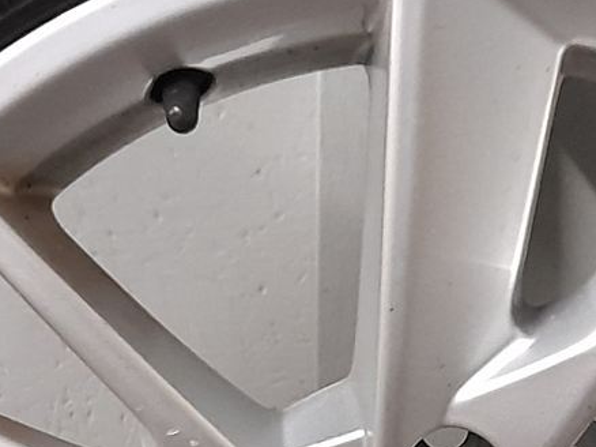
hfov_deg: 16.7
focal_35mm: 117
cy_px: 563
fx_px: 2013
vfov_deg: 12.3
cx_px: 468
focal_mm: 4.6
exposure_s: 1/25
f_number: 2
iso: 640
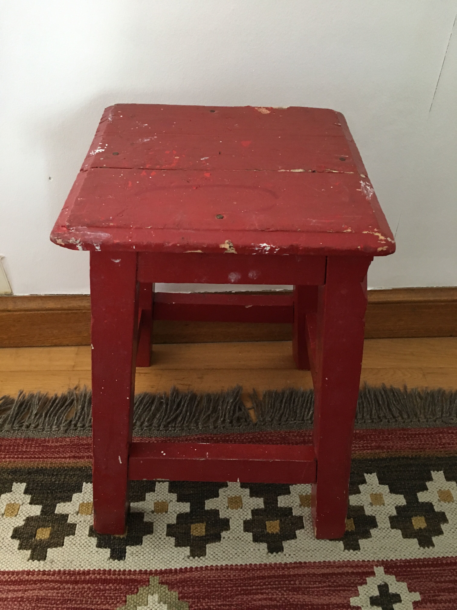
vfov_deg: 61.7
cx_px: 228
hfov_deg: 48.2
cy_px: 305
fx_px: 510
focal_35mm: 29
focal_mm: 4.15
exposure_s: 1/20
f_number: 2.2
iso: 200
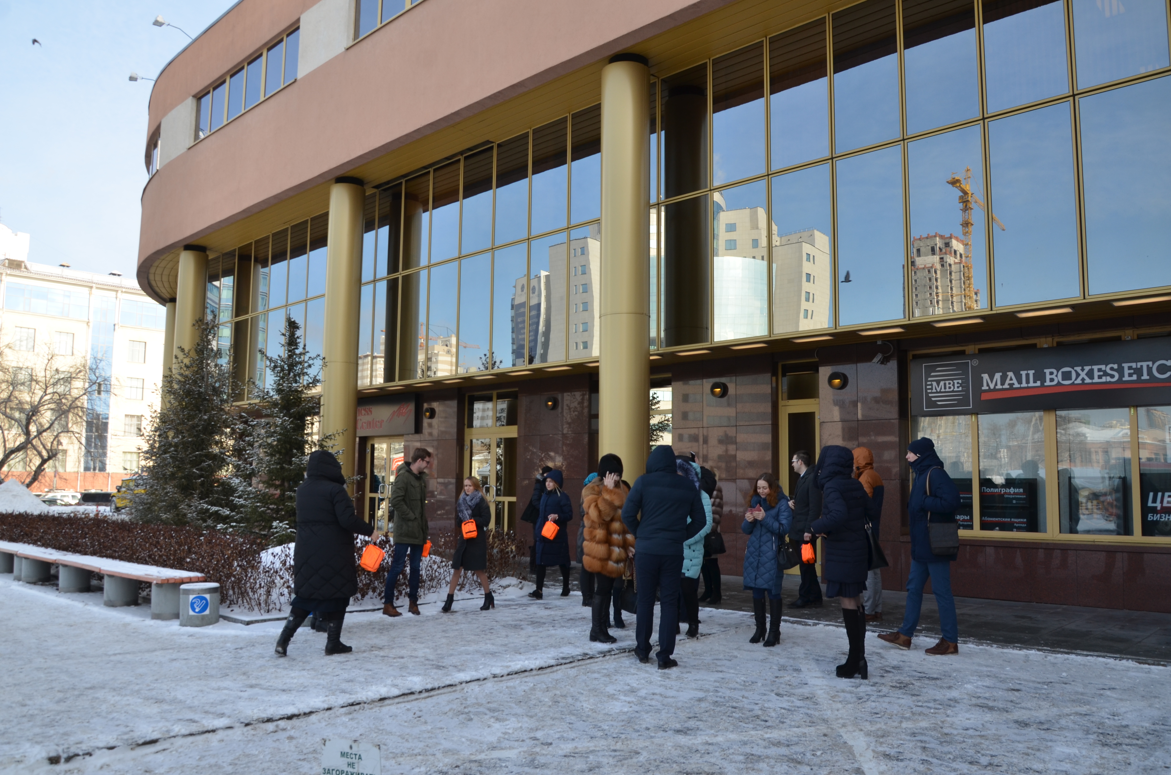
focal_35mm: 27
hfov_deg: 67.5
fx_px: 876
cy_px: 388
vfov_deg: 47.7
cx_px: 586
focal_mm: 18
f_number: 8
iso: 200
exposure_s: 1/250
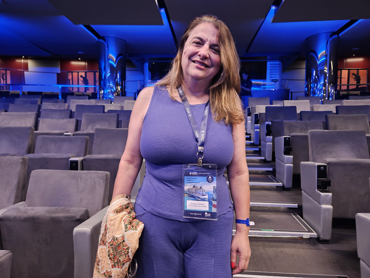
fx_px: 246
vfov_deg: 58.9
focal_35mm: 23
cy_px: 139
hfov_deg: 73.9
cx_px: 185
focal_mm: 5.4
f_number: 1.8
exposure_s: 1/24
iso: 640
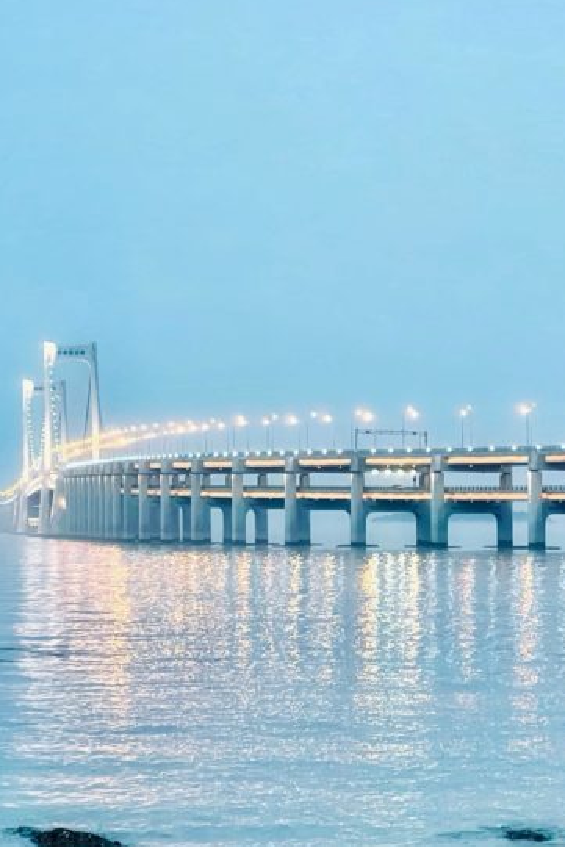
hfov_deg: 10.8
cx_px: 513
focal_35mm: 126
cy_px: 540
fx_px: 2964
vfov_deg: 16.2
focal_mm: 7.5
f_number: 2.2
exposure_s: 1/60
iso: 640
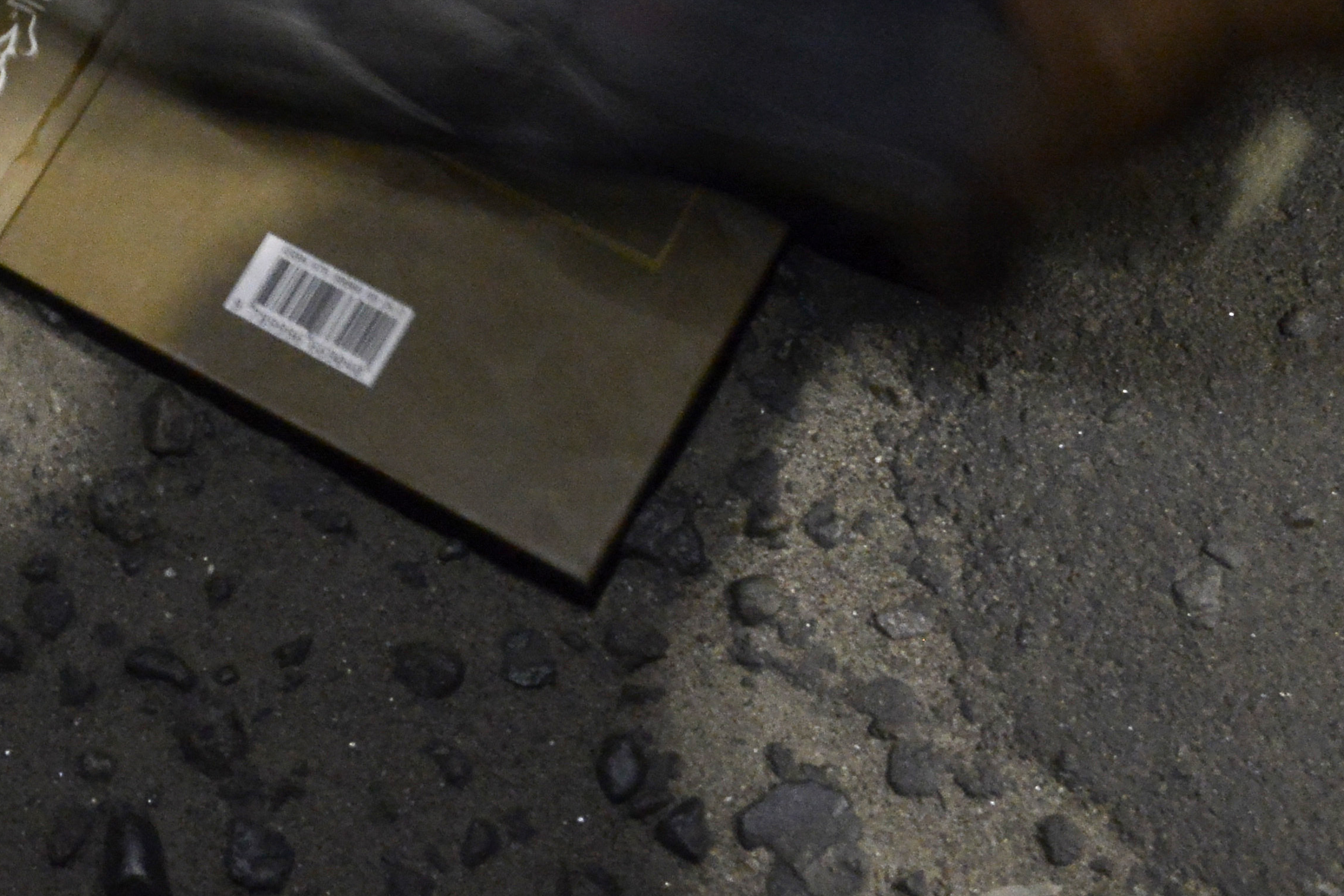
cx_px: -54
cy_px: -365
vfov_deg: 11.7
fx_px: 4219
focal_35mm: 113
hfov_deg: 17.6
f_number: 7.1
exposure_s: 1/50
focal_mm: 35
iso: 4000
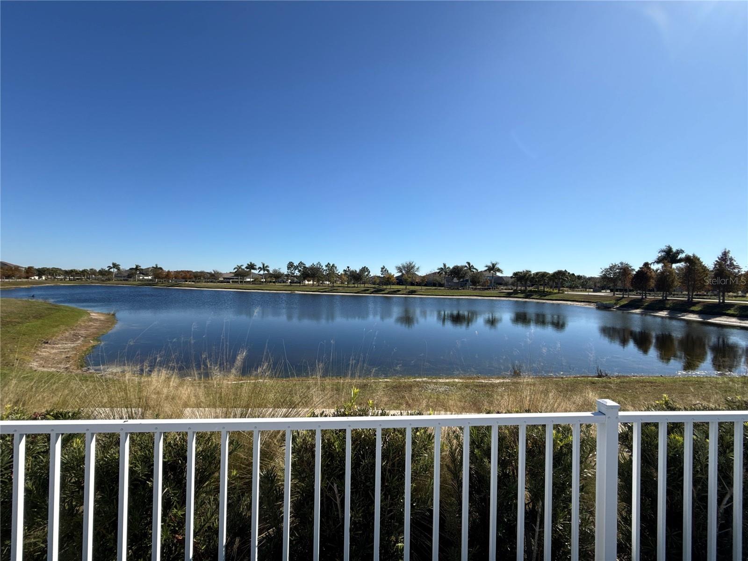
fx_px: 303
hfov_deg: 102.1
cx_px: 374
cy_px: 280
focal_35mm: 14
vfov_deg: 85.7
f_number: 2.2
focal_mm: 2.22
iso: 50
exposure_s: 1/2841
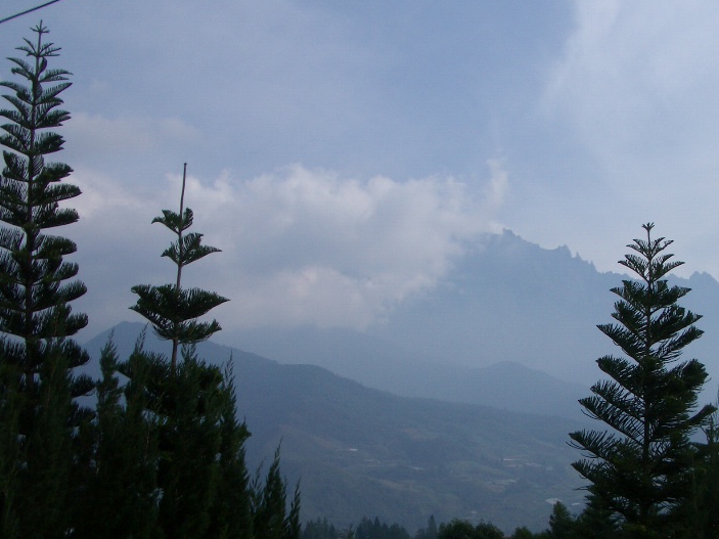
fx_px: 1059
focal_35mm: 51
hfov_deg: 37.0
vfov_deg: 28.4
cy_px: 351
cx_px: 495
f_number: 4.3
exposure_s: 1/800
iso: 50
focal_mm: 5.8
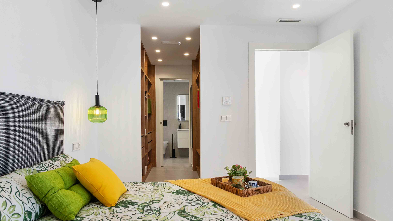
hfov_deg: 78.6
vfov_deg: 49.3
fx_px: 240
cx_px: 184
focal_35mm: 23
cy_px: 128
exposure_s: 1/15
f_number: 8
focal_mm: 12
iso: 320
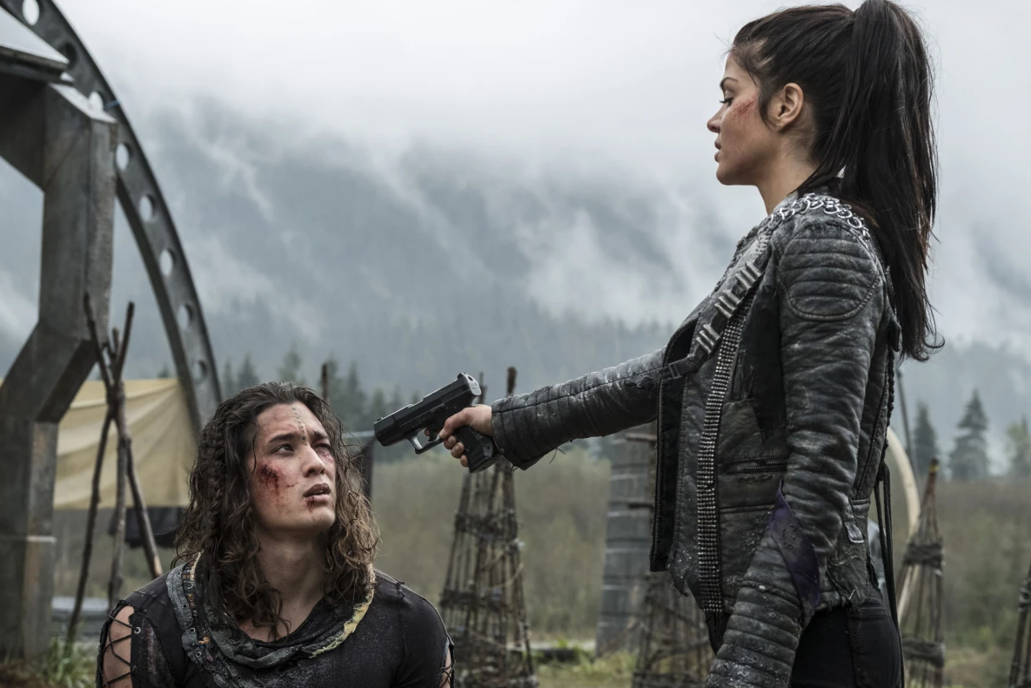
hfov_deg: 25.7
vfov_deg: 17.3
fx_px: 2262
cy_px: 342
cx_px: 518
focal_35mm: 79
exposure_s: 1/250
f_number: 5
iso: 1600
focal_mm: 52
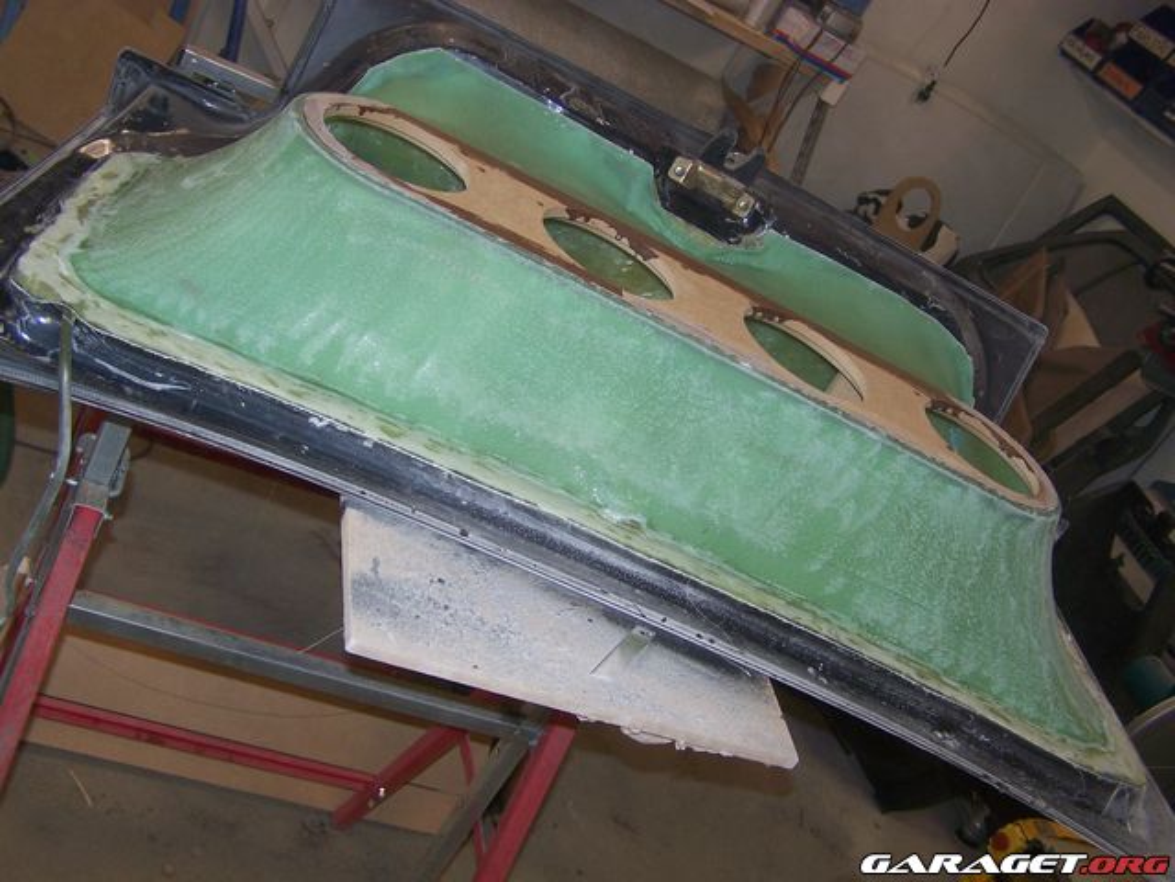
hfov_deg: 49.0
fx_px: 1290
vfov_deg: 37.7
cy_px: 441
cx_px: 588
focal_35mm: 38
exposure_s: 1/60
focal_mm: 6.3
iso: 80
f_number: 2.8
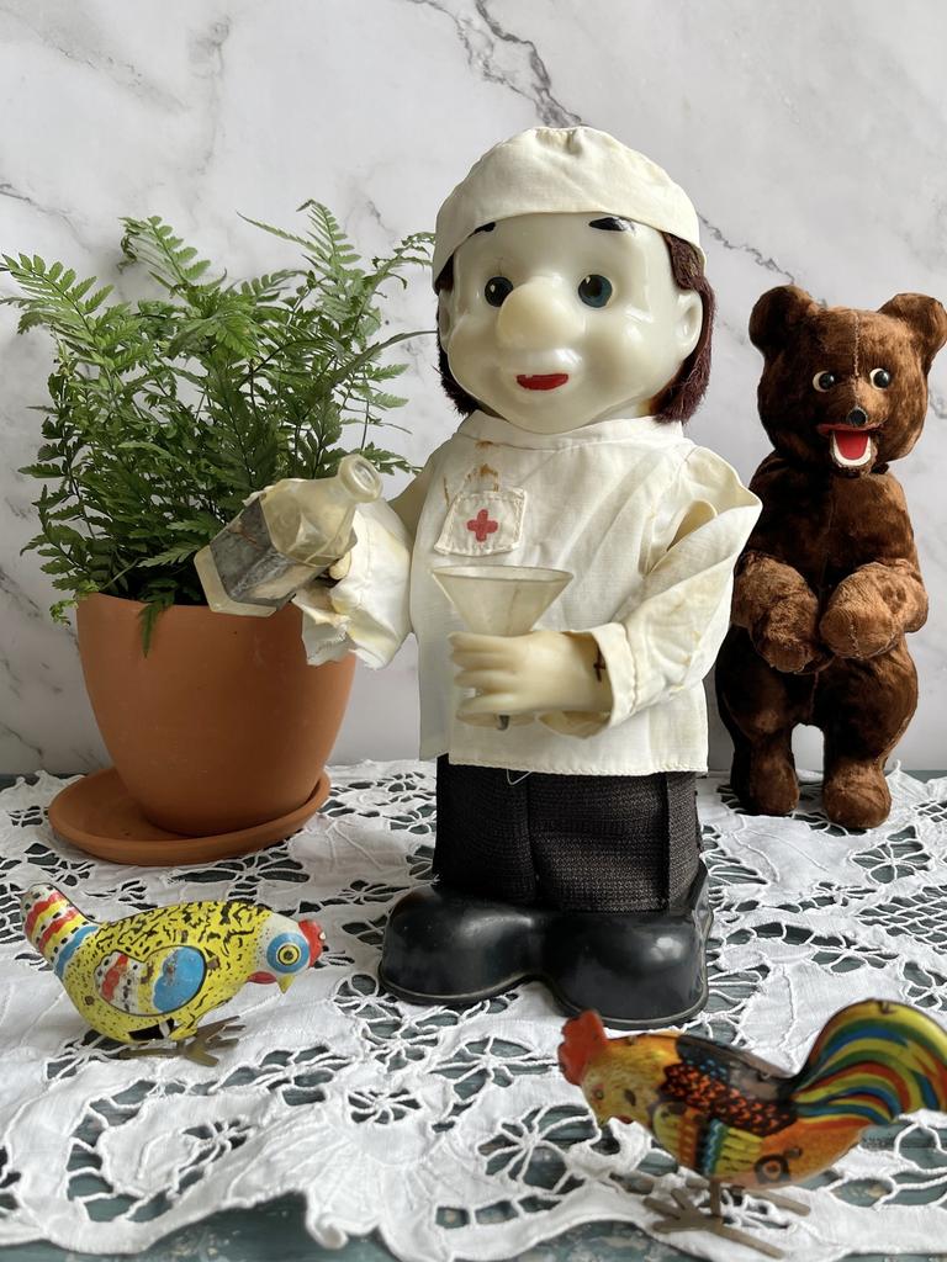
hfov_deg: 53.1
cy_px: 631
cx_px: 474
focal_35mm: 26
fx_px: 948
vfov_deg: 67.3
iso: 64
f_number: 1.6
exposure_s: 1/121
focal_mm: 5.1
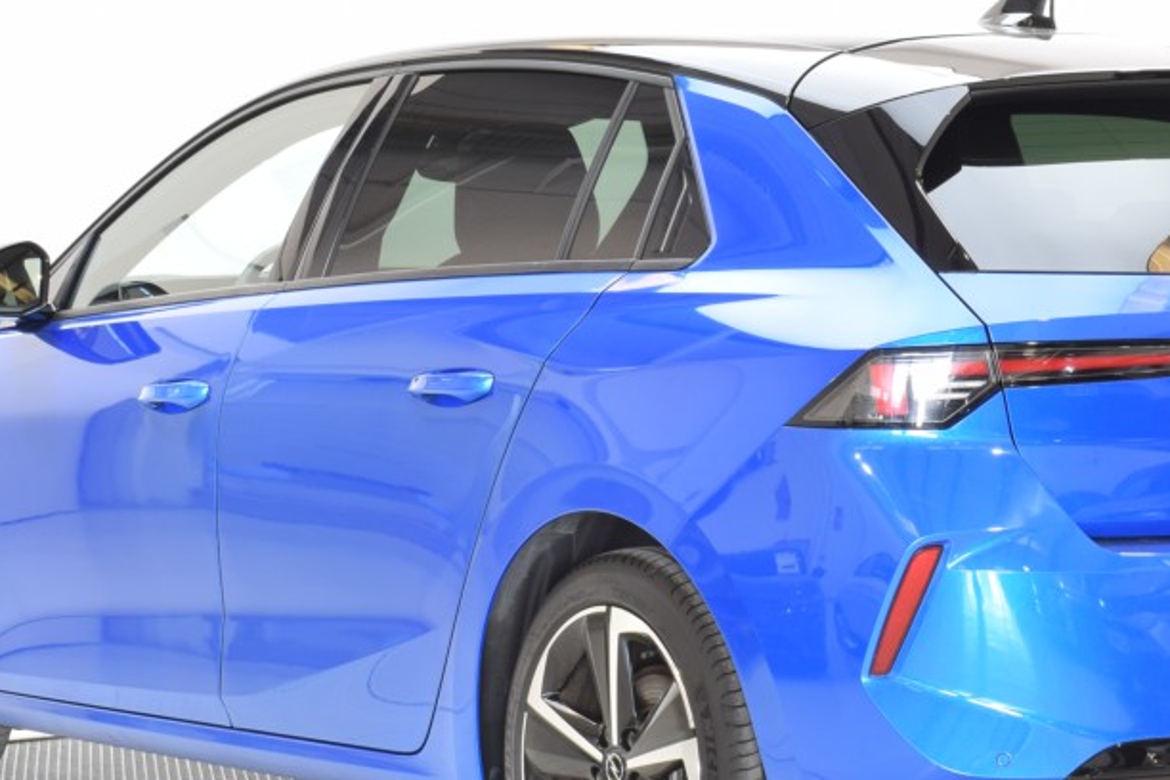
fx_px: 4062
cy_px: 329
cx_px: 621
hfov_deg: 16.4
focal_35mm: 125
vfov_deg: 11.0
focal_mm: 34
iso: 100
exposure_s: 1/1.6
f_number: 11
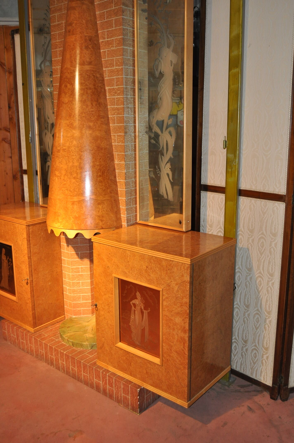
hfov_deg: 38.3
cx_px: 147
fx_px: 424
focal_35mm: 34
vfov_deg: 55.2
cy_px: 222
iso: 800
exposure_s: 1/60
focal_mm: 23
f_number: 3.8
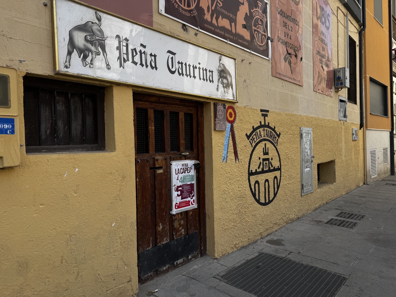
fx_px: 275
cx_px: 198
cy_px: 148
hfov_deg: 71.6
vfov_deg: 56.8
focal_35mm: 24
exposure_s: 1/1560
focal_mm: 6.76
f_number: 1.78
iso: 80
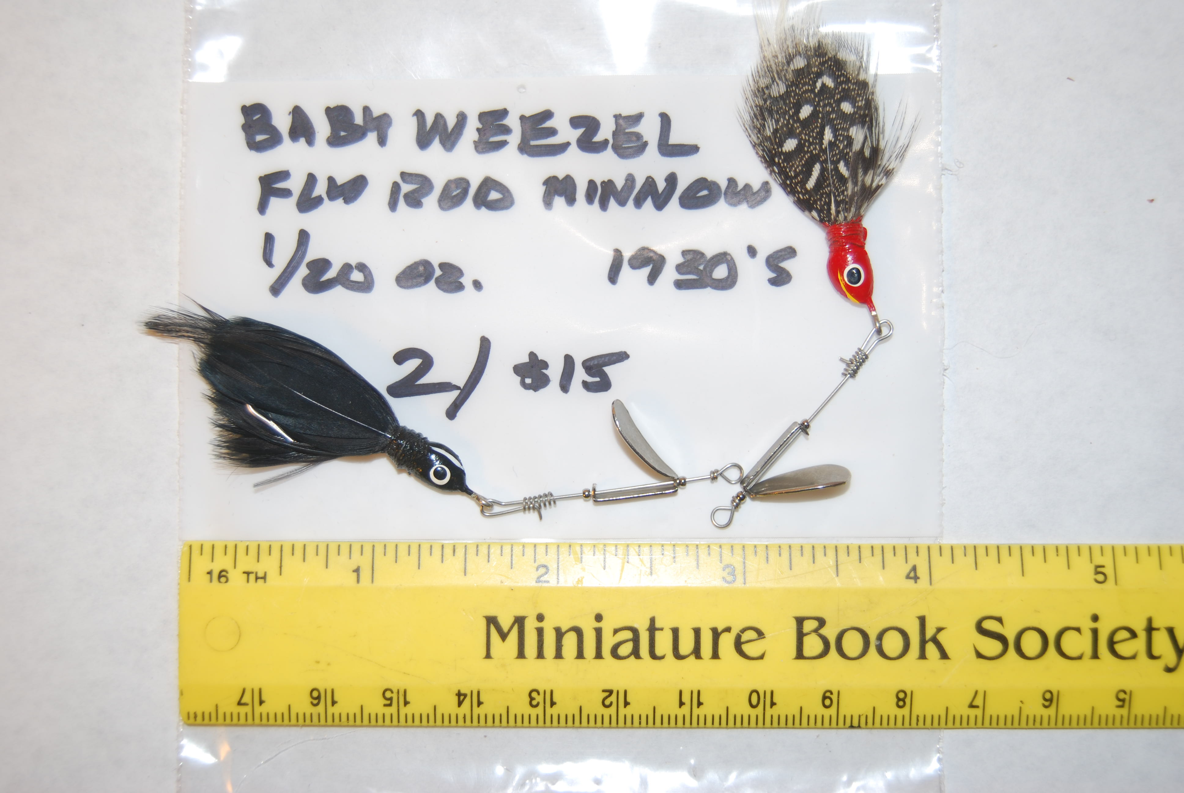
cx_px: 592
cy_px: 396
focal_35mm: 48
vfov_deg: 28.2
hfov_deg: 41.1
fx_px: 1581
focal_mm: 32
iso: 100
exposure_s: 1/60
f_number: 4.5
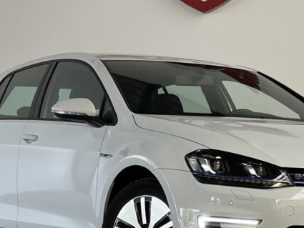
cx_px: 193
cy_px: 69
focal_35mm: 145
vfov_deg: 10.2
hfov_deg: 13.6
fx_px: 1274
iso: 160
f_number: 2.8
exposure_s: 1/121
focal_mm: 9
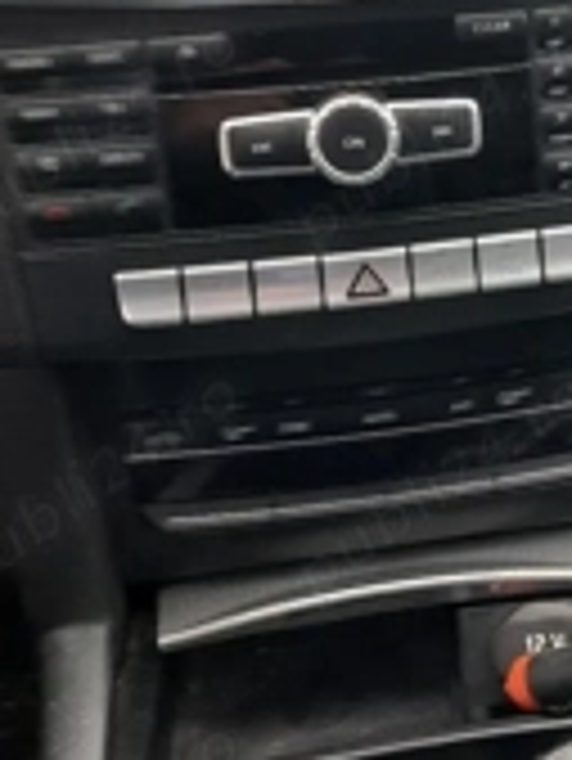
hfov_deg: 24.1
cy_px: 189
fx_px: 1298
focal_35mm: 59
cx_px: 531
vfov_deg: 32.1
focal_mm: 4.6
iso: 40
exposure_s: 1/50
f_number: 2
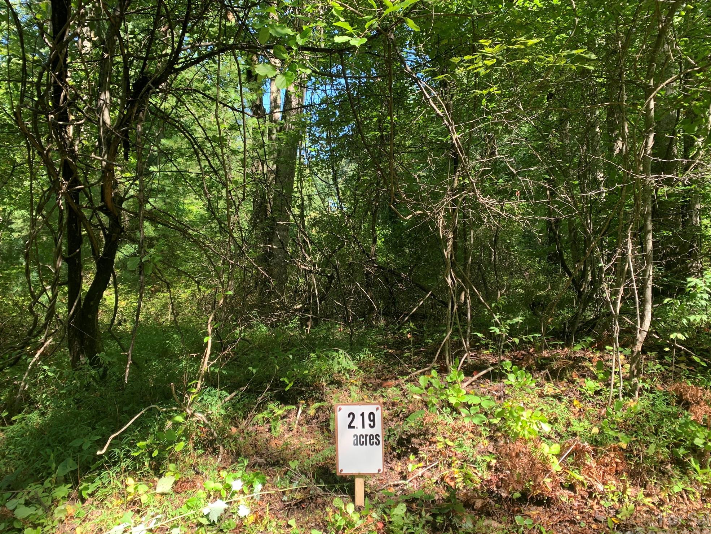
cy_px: 277
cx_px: 352
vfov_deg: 51.3
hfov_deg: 65.3
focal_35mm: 27
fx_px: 555
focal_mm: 4.25
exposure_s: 1/122
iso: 32
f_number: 1.8
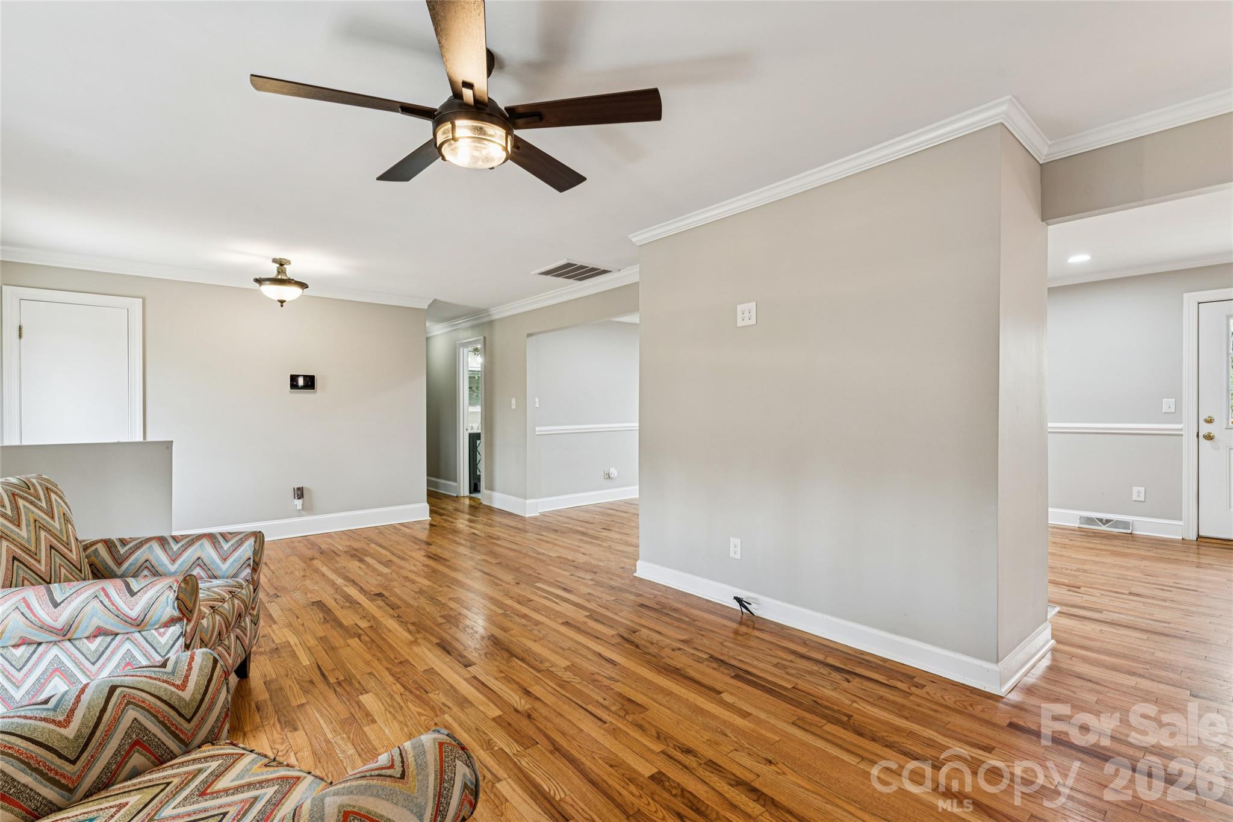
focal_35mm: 16
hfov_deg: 96.0
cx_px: 616
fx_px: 555
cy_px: 411
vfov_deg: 73.1
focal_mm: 16.2
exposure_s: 1/2.5
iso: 100
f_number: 10
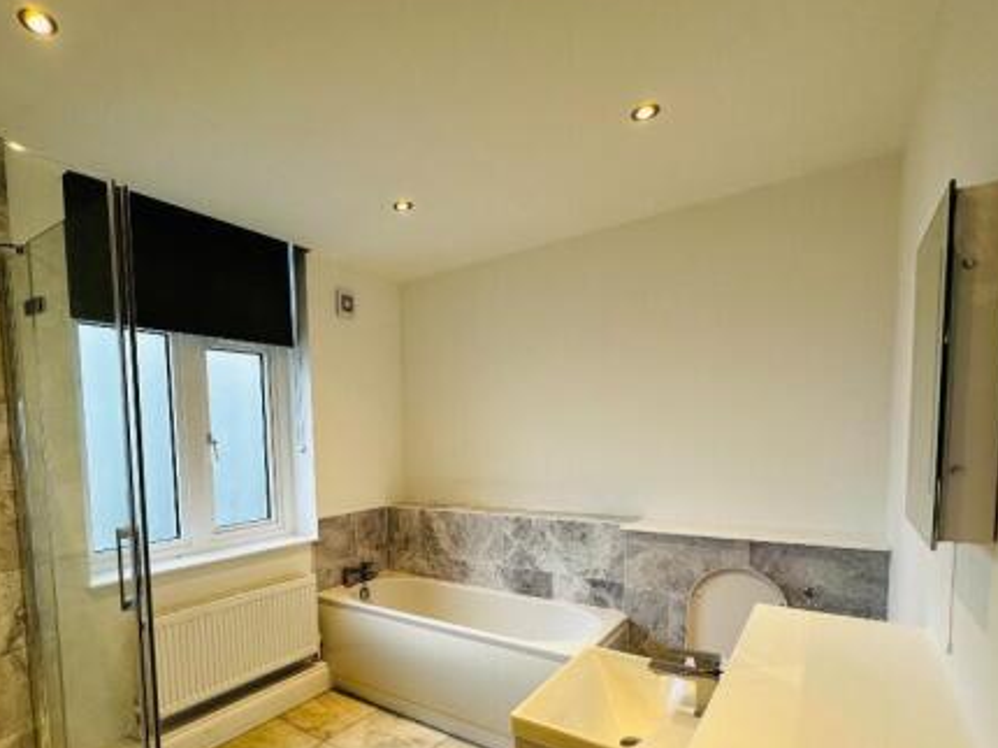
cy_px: 482
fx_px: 547
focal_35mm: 19
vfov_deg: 67.2
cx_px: 368
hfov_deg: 82.9
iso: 100
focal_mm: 2.22
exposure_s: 1/99
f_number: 2.2
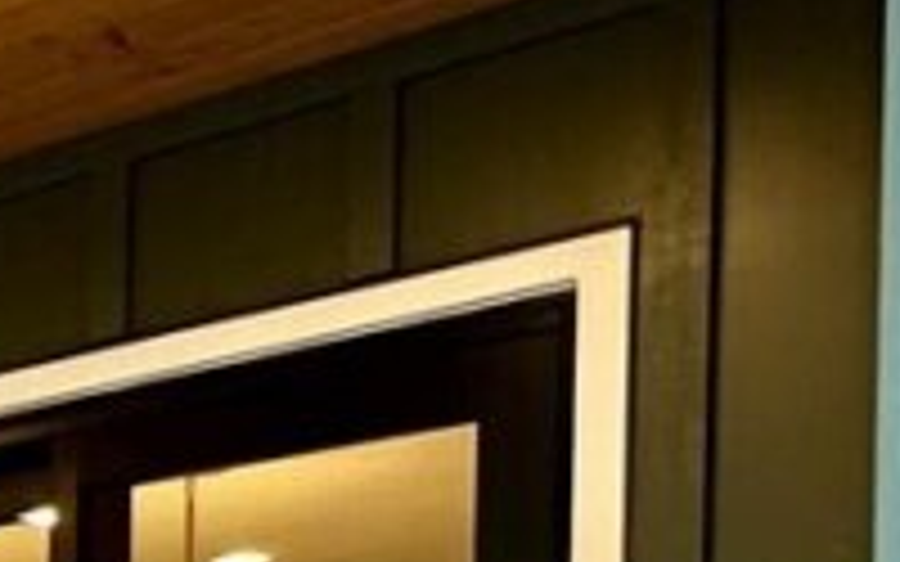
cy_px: 1120
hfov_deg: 14.8
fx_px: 2551
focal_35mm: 104
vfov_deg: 11.4
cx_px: -1094
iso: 200
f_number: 2.2
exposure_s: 1/120
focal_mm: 2.22
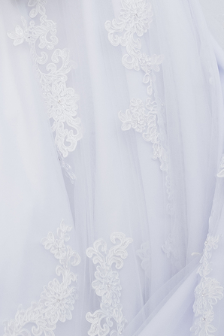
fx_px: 3154
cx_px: -69
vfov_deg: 6.0
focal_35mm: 338
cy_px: -194
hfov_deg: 4.1
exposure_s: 1/2000
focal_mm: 56
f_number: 2.8
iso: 640
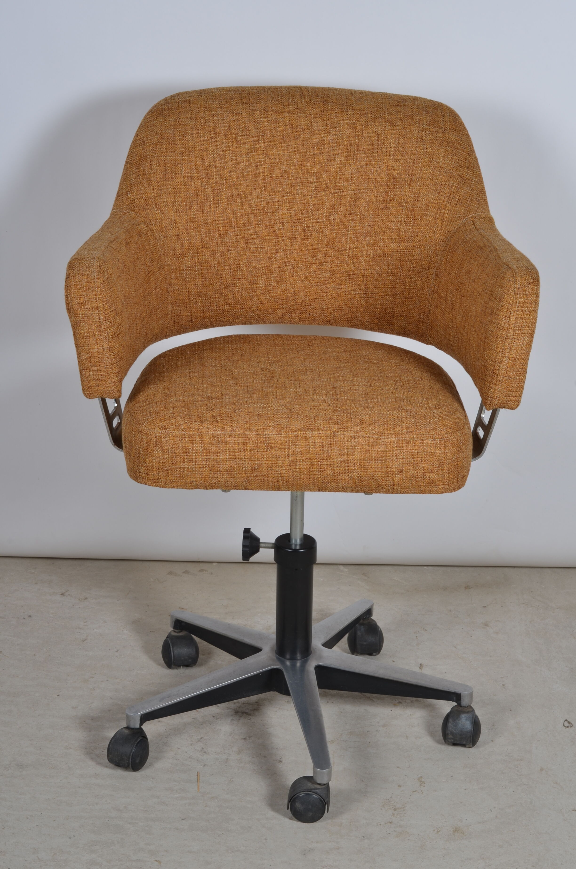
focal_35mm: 75
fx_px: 1808
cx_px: 288
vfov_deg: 27.0
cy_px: 434
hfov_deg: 18.1
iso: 100
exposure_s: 1/125
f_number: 14
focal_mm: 50
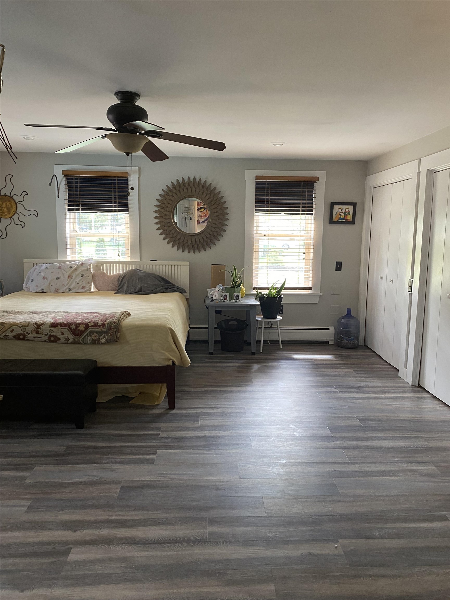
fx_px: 451
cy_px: 300
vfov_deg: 67.3
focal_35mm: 26
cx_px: 225
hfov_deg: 53.1
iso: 200
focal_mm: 4.25
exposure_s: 1/60
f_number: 1.8
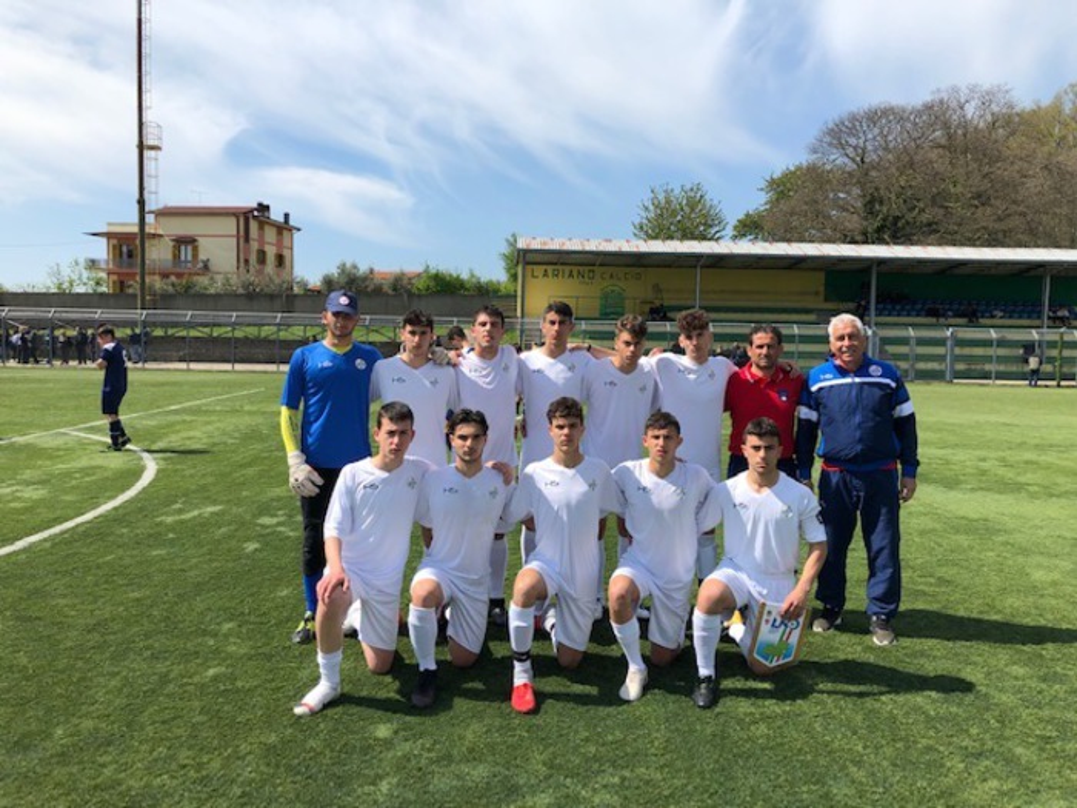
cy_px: 404
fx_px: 871
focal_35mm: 28
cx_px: 538
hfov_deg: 63.4
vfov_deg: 49.7
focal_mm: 3.99
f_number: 1.8
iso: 20
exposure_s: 1/2183
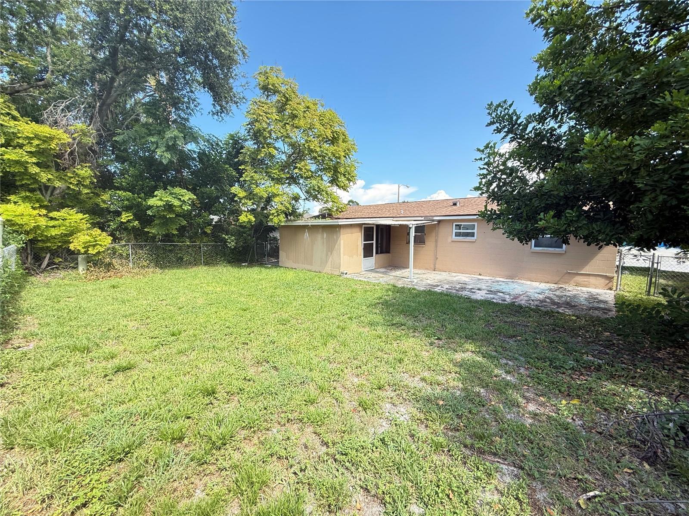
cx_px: 344
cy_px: 258
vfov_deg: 85.7
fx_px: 279
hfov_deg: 102.1
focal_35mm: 14
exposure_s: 1/279
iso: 64
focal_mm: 2.22
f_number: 2.2
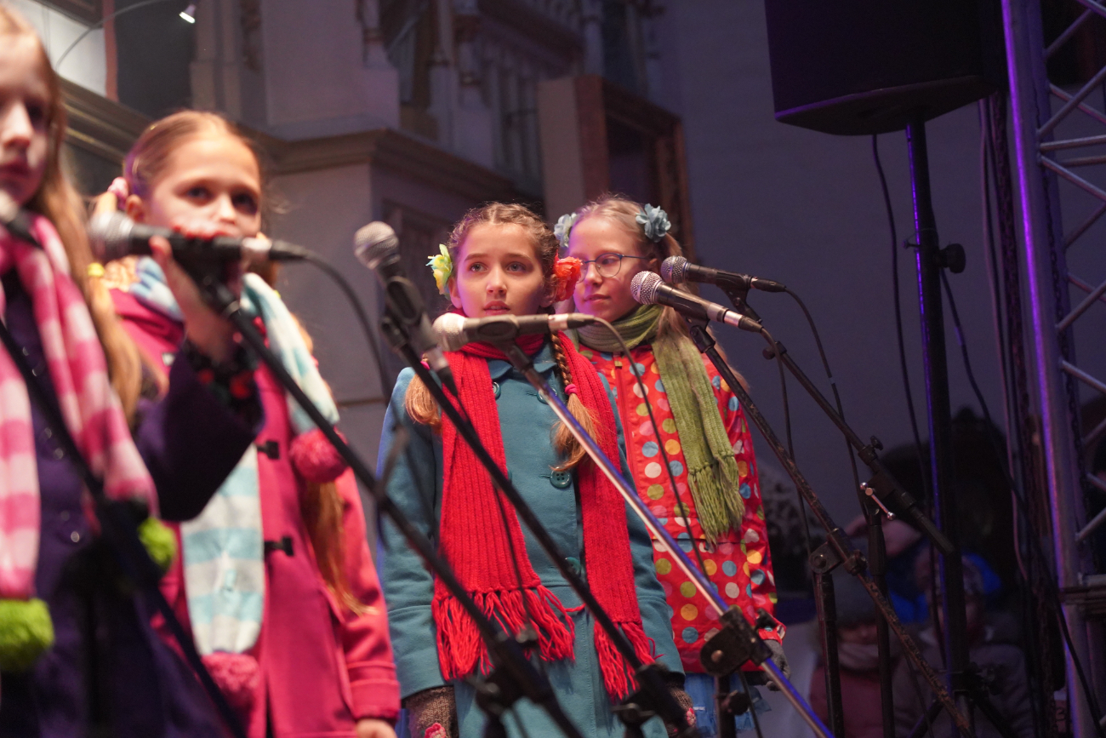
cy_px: 369
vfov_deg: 13.0
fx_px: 3226
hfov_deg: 19.5
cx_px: 553
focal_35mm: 105
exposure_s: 1/160
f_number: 4
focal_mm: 105
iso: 6400
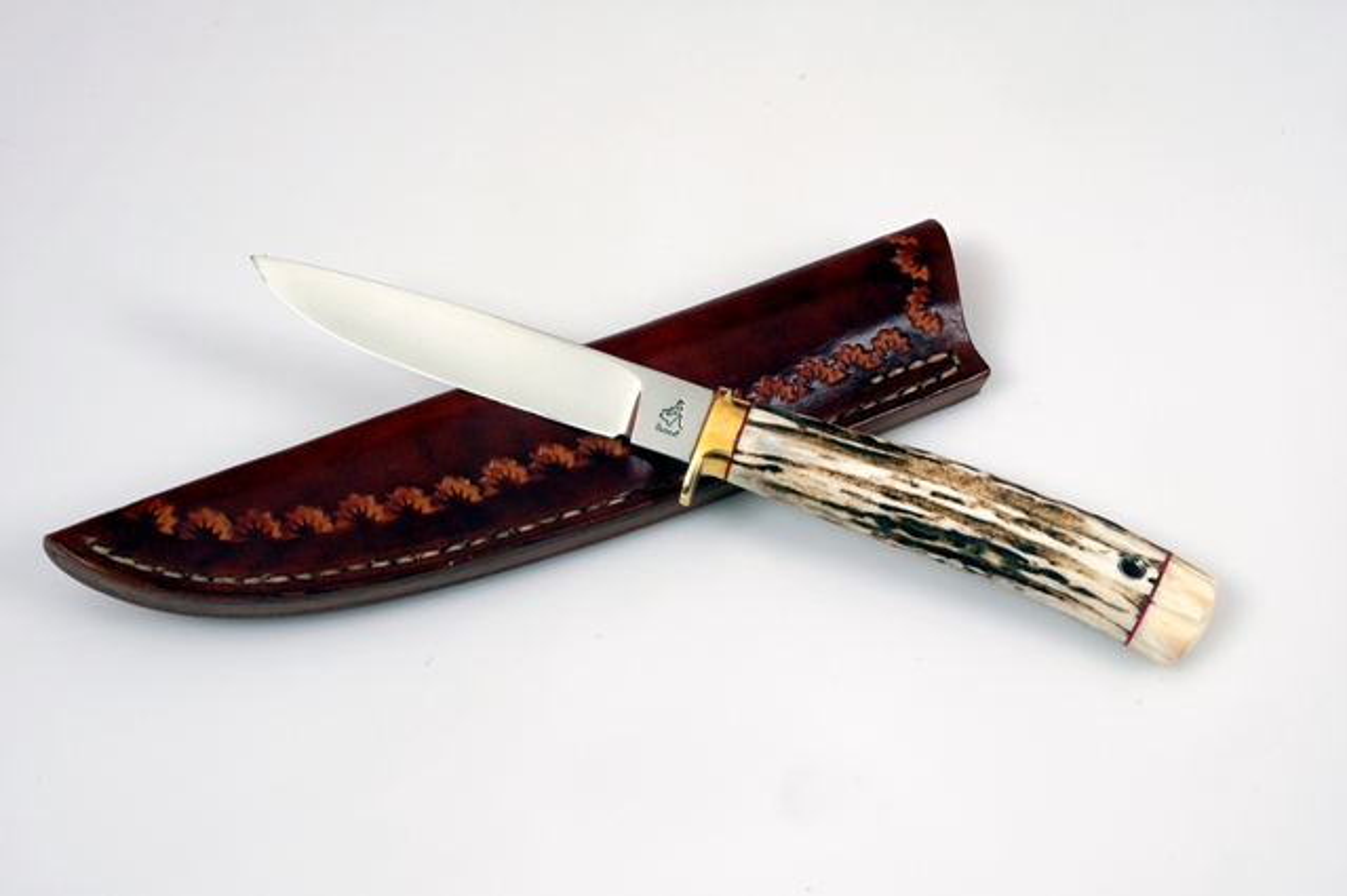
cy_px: 448
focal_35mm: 66
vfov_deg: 20.6
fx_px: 2468
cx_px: 674
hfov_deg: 30.5
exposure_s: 1/125
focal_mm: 44
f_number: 20
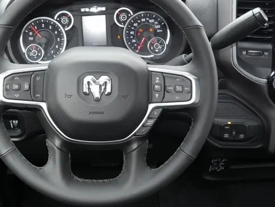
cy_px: 87
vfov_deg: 30.3
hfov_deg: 39.3
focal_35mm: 48
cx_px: 99
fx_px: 382
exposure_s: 1/60
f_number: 5
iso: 640
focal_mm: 18
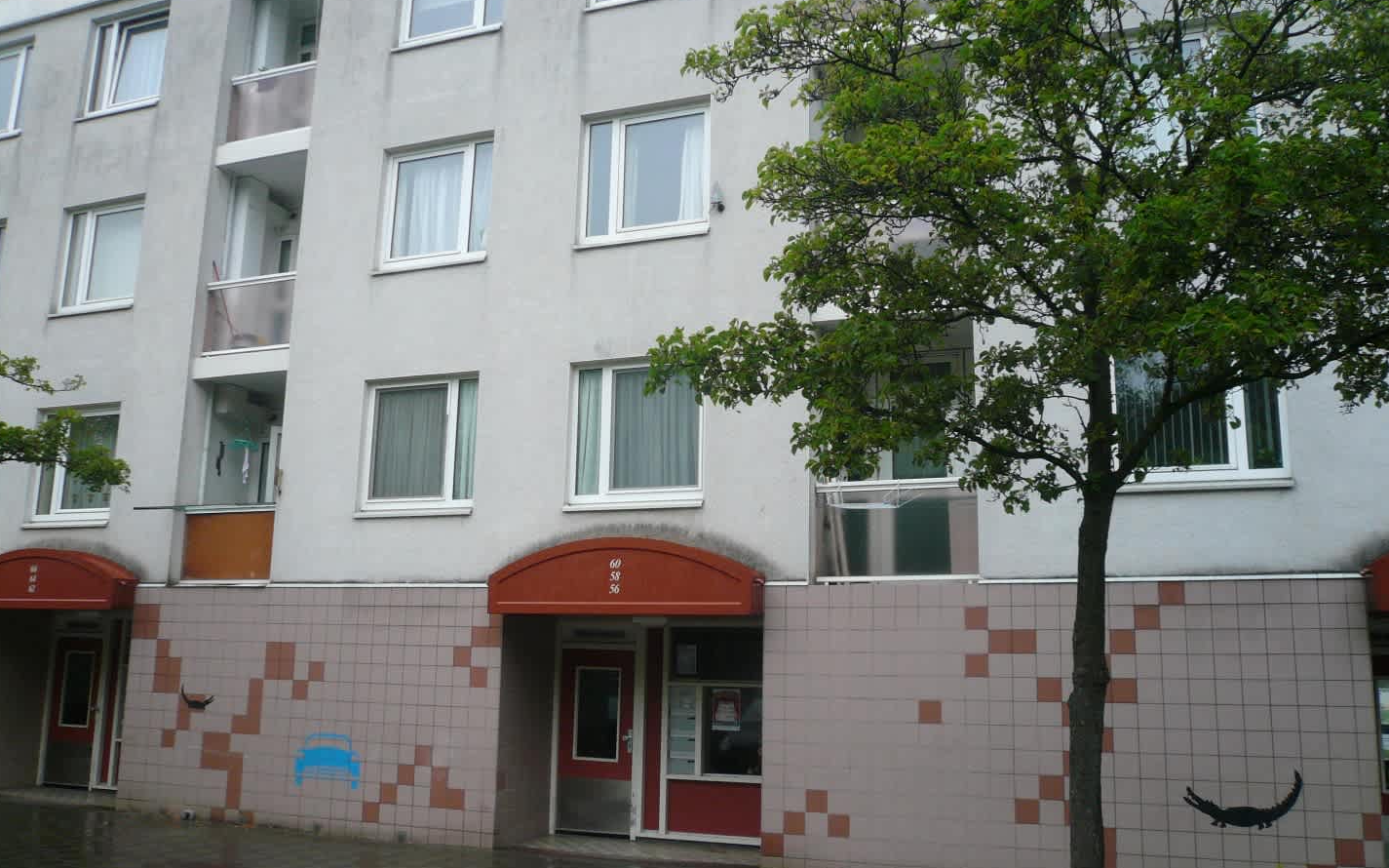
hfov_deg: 62.9
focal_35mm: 30
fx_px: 1135
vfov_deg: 41.8
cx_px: 695
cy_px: 465
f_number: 2.8
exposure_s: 1/200
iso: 100
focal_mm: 4.6
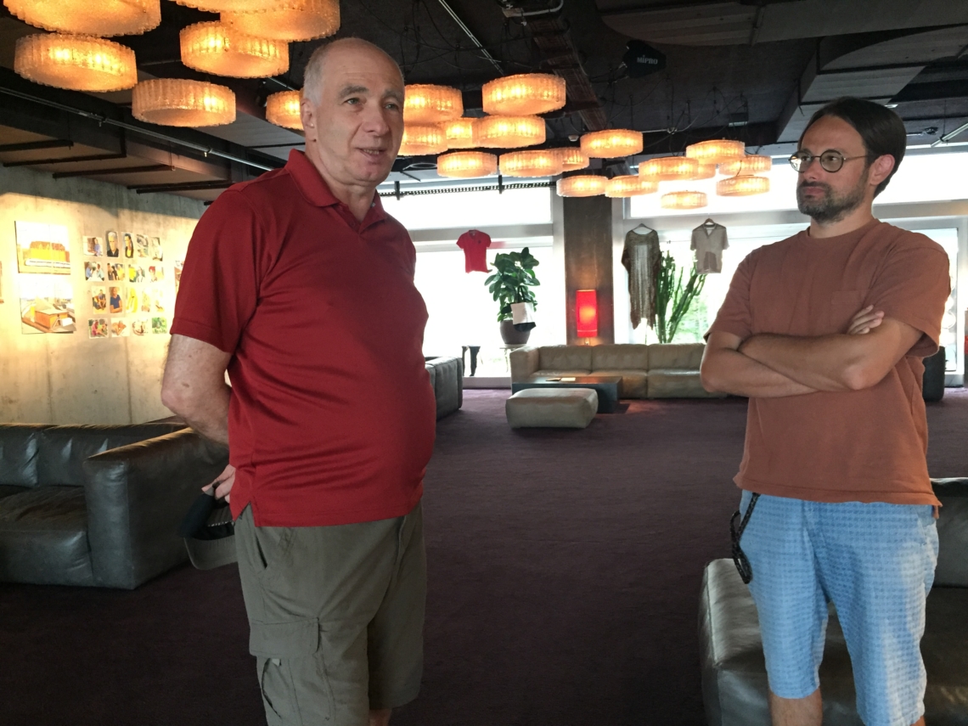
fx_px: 811
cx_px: 484
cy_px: 363
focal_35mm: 29
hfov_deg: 61.7
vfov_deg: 48.2
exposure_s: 1/33
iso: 250
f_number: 2.2
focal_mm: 4.15
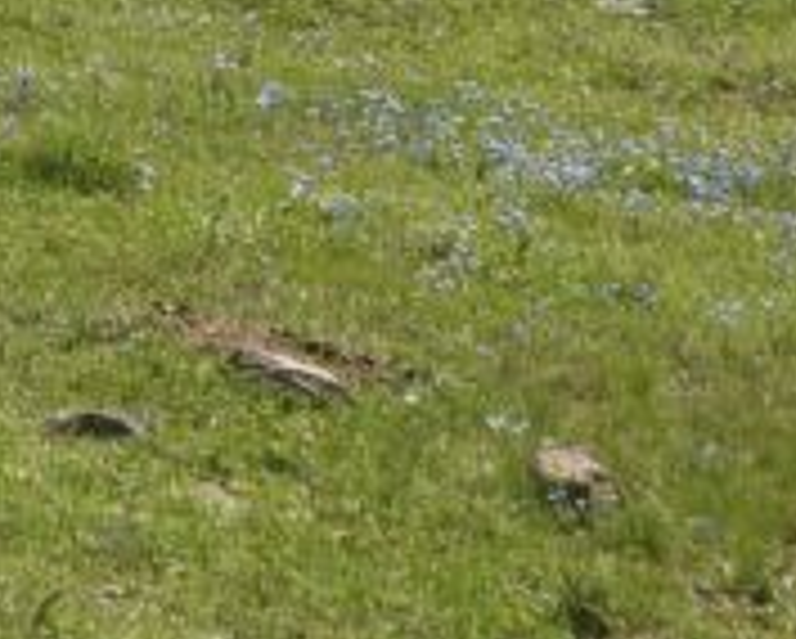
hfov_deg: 4.9
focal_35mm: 385
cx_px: -1133
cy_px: -646
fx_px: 9080
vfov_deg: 4.0
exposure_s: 1/500
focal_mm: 56
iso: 125
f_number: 6.3
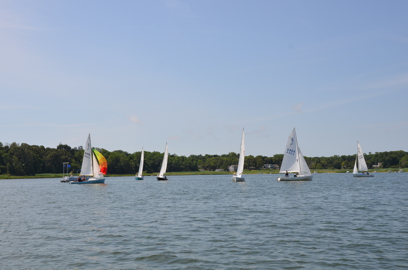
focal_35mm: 48
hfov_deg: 41.2
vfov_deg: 27.9
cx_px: 204
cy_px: 135
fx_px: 543
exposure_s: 1/320
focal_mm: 32
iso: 100
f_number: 9
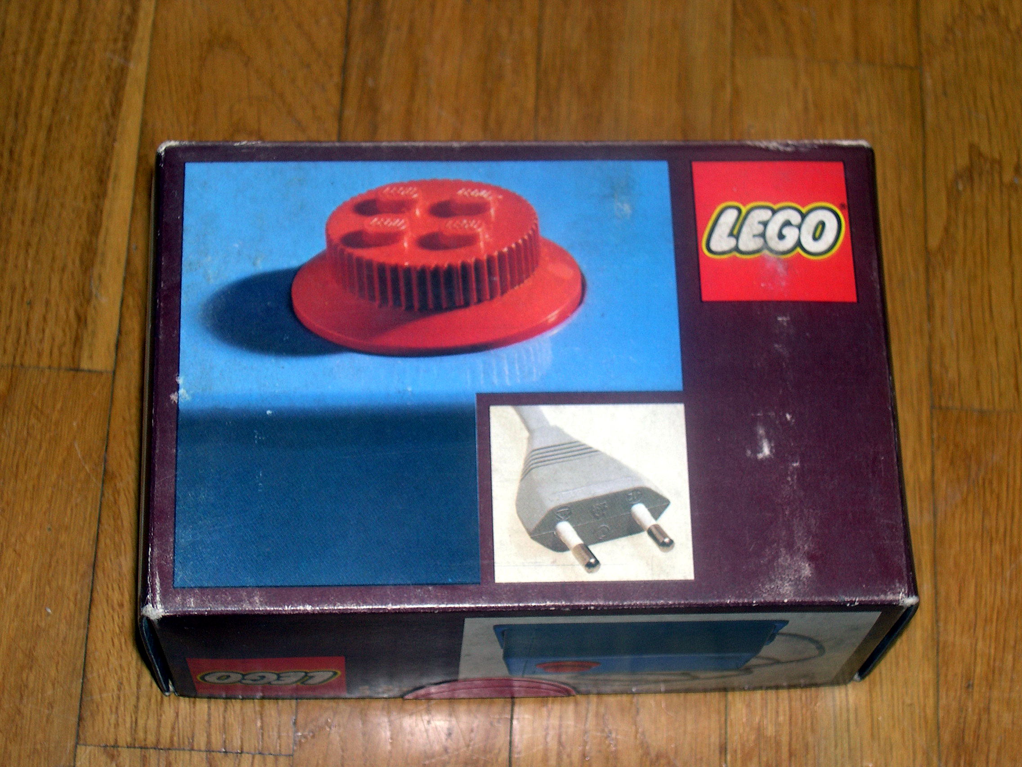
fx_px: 2273
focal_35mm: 77
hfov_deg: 25.3
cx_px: 511
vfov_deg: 19.1
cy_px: 384
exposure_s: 1/60
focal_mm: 16.3
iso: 100
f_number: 4
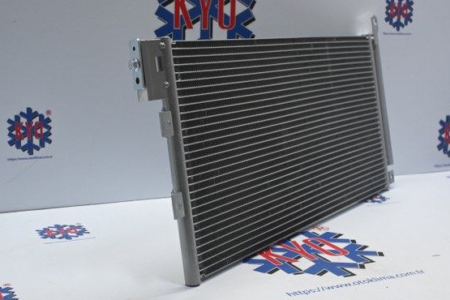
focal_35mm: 54
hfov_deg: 37.2
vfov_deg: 25.3
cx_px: 221
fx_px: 669
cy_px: 152
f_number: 5
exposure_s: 1/125
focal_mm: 33
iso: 1600
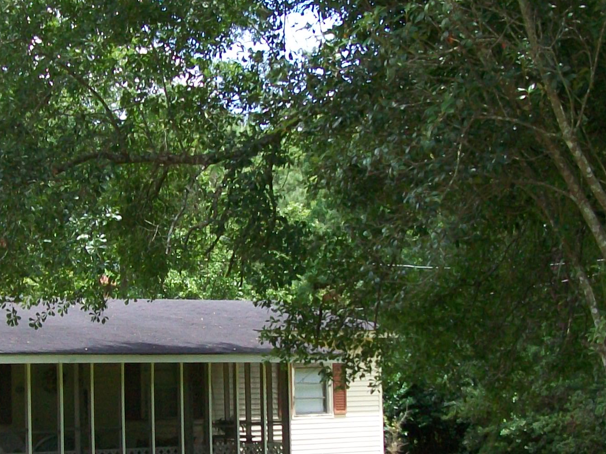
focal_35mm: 94
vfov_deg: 15.6
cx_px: 146
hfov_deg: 20.7
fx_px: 1645
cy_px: 340
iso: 64
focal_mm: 6
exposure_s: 1/250
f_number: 2.7
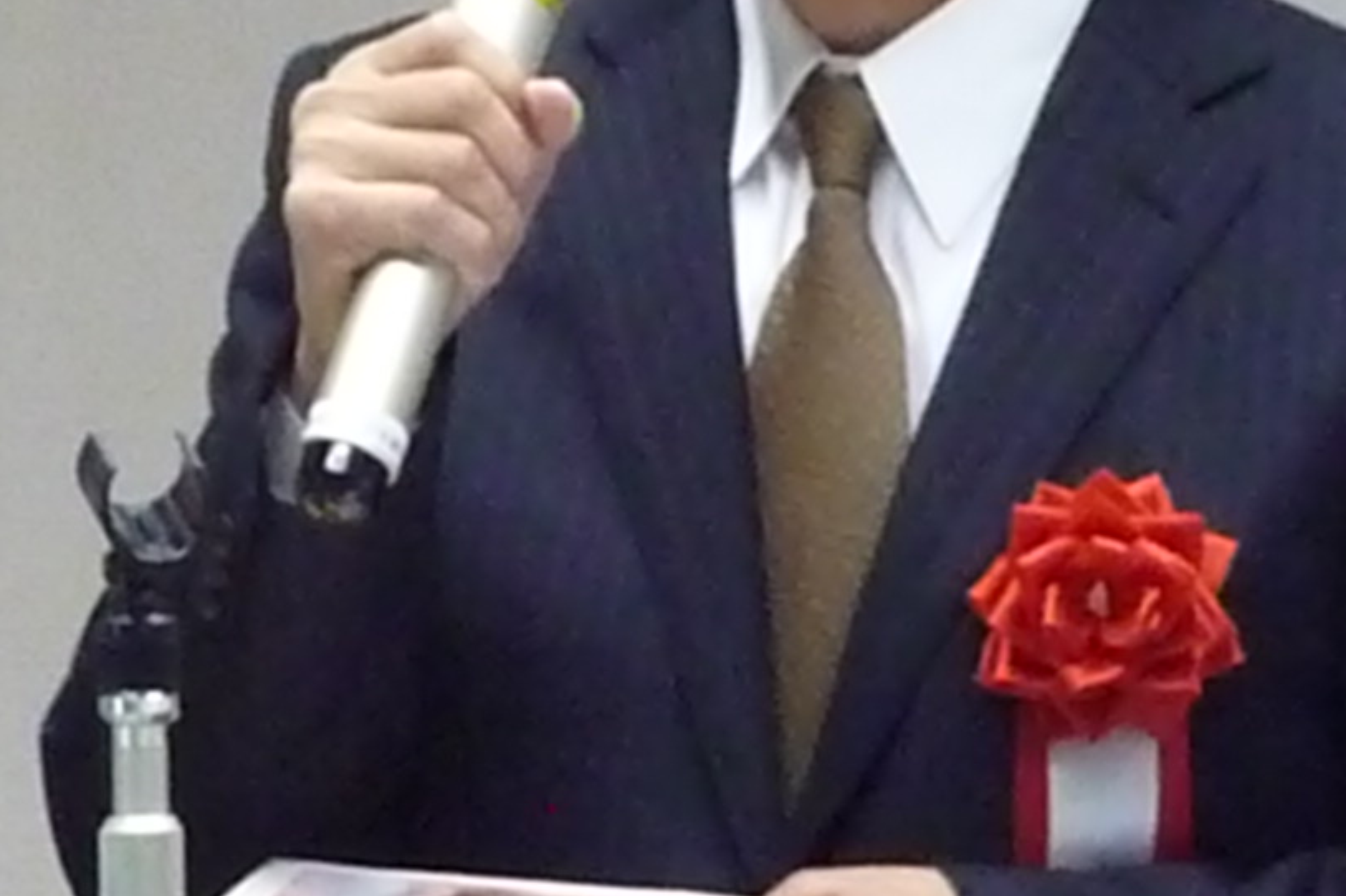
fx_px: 27394
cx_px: 604
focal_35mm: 733
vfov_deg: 1.9
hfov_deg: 2.8
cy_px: 261
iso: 3200
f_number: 4.9
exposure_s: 1/40
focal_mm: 47
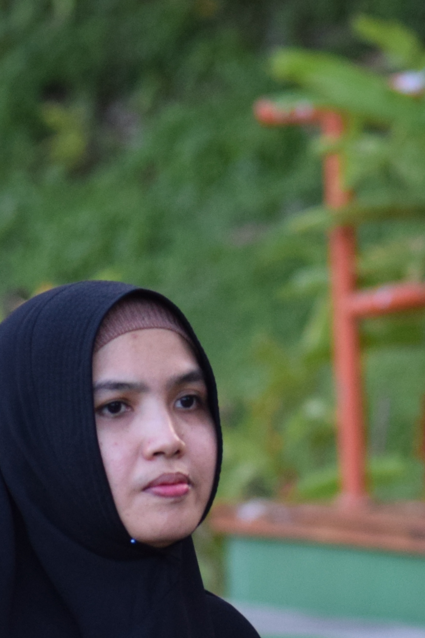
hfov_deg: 2.1
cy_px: 235
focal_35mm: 647
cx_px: 583
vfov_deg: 3.2
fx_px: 11452
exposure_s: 1/160
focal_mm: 125
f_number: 4.8
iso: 800
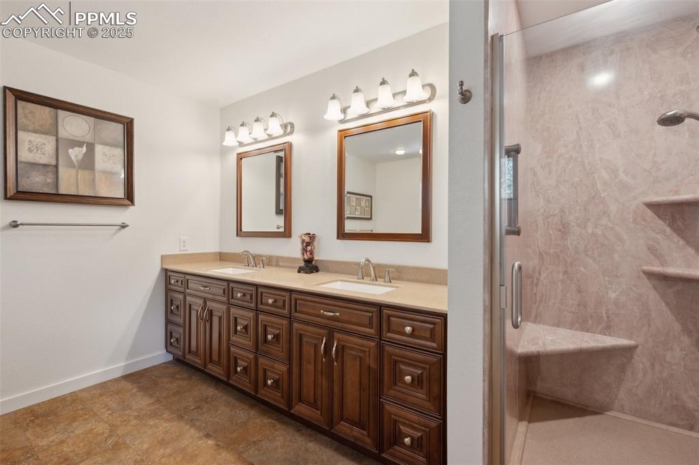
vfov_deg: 73.7
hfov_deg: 96.8
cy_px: 232
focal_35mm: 16
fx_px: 311
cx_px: 350
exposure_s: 1
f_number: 9
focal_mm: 16
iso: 100
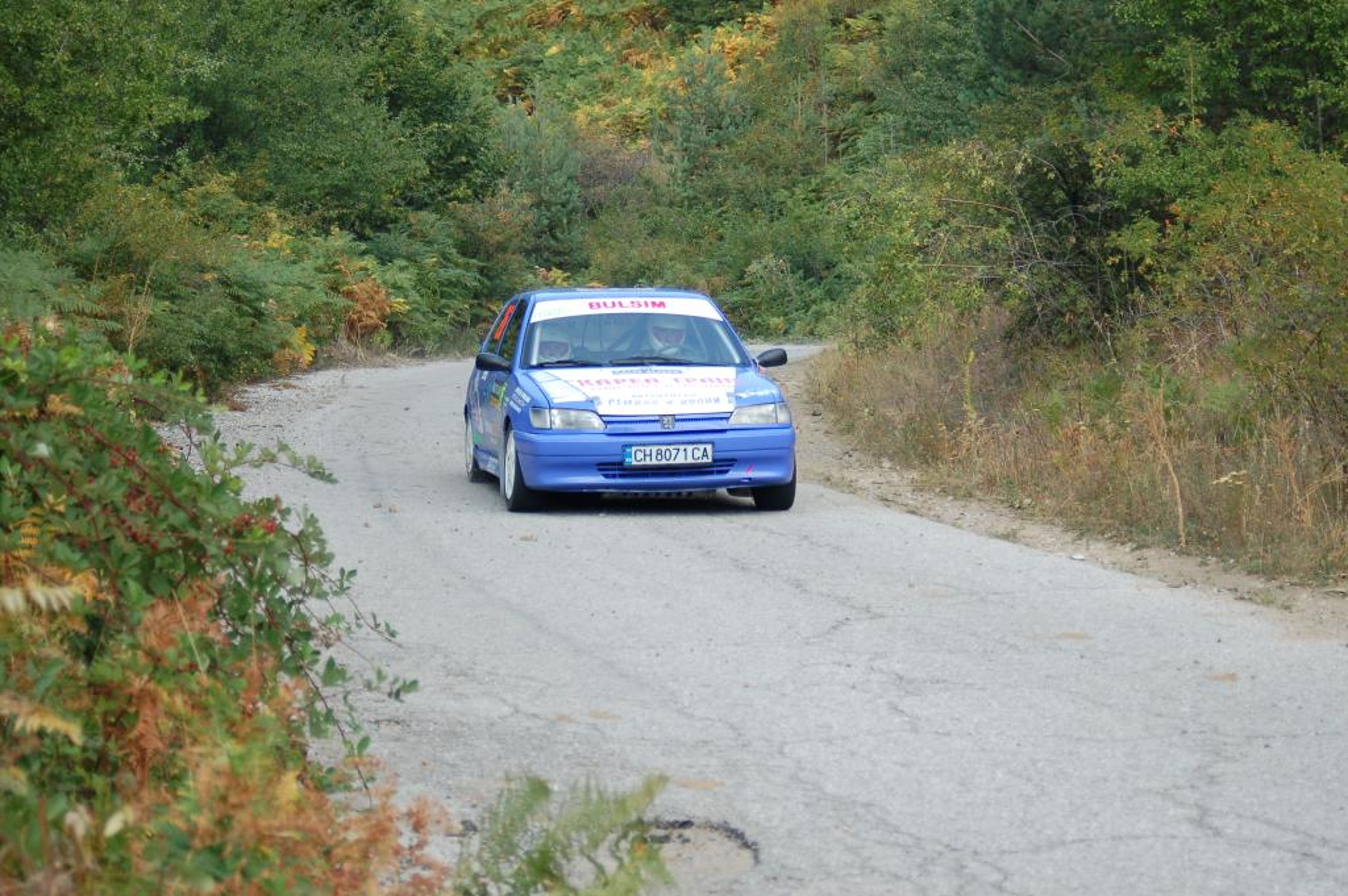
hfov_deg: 22.6
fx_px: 3367
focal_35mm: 90
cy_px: 448
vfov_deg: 15.2
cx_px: 674
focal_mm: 60
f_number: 4.8
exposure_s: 1/500
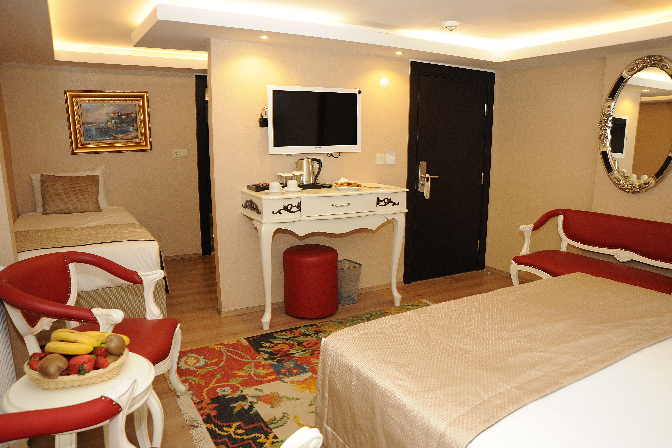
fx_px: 448
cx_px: 336
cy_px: 224
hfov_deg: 73.7
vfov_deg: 53.1
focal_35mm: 24
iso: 800
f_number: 7.1
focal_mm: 24
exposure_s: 1/25
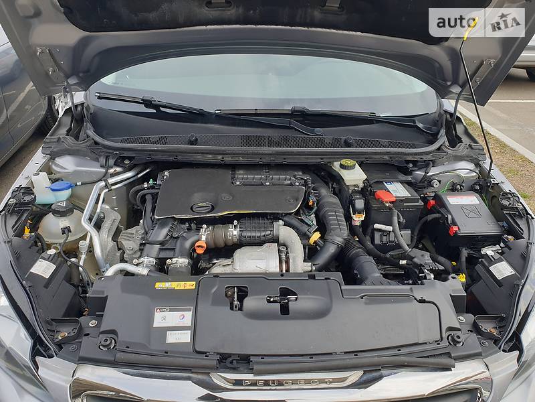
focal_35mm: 26
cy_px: 201
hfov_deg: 67.3
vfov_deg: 53.1
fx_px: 402
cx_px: 268
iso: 50
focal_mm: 4.3
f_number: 2.4
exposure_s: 1/419
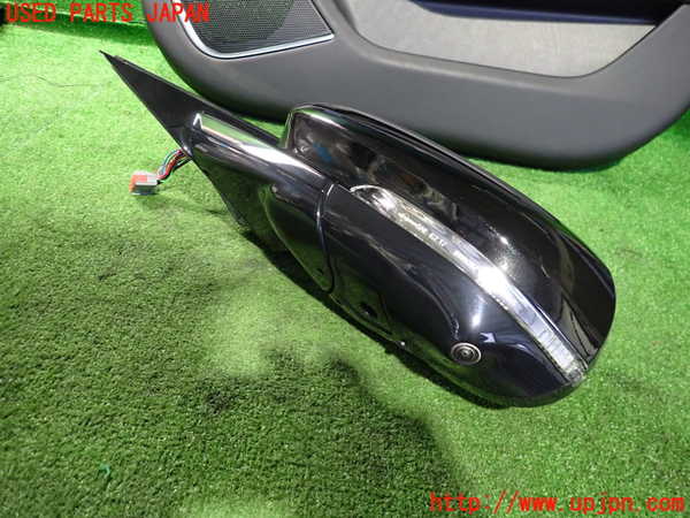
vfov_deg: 54.9
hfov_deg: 69.4
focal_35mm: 25
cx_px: 345
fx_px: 498
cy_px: 259
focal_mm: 4.5
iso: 800
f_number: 2
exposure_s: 1/25
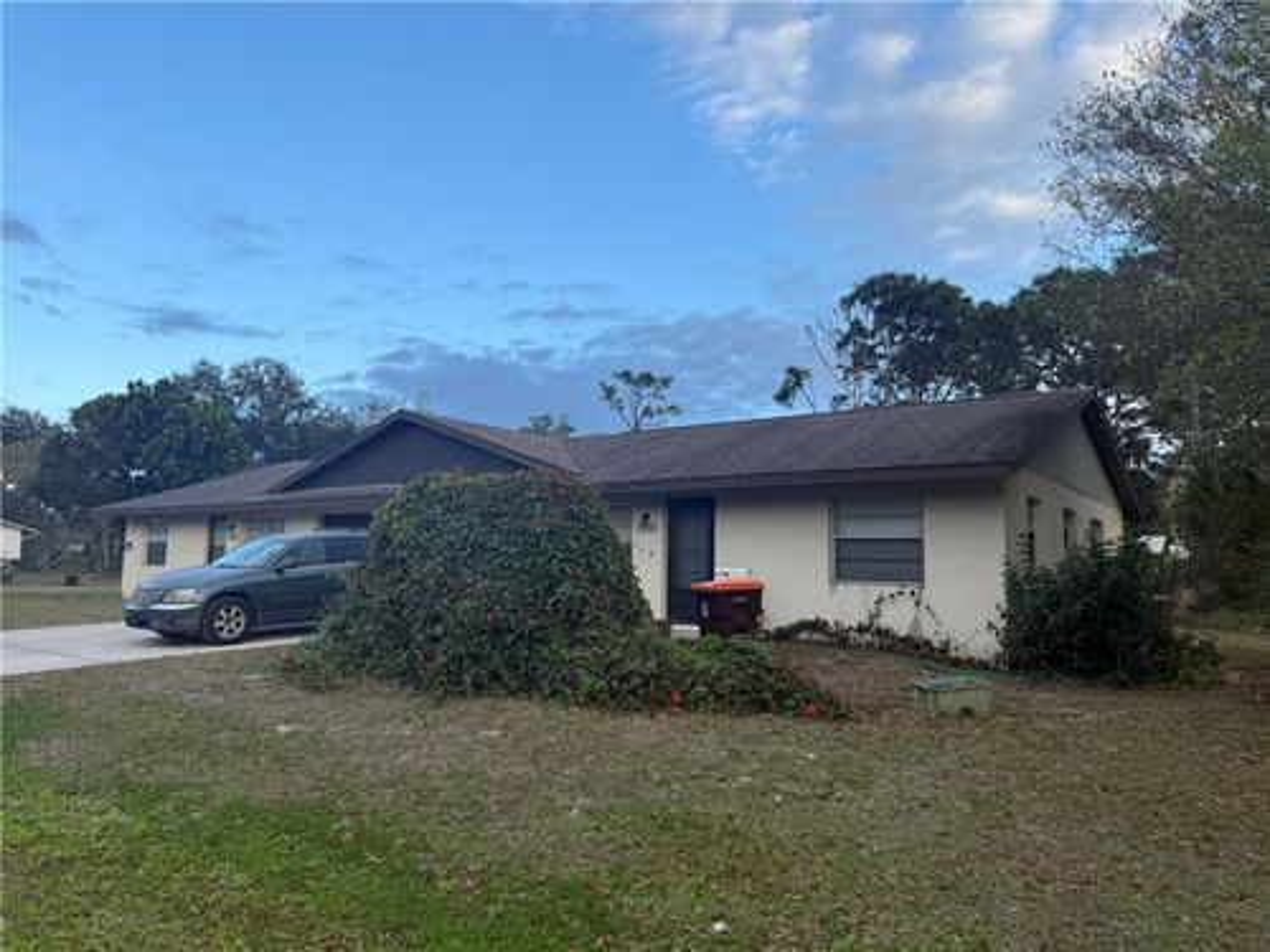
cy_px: 476
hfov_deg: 71.6
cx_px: 635
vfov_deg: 56.8
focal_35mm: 24
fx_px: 881
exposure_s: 1/1230
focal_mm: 6.76
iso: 80
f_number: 1.78
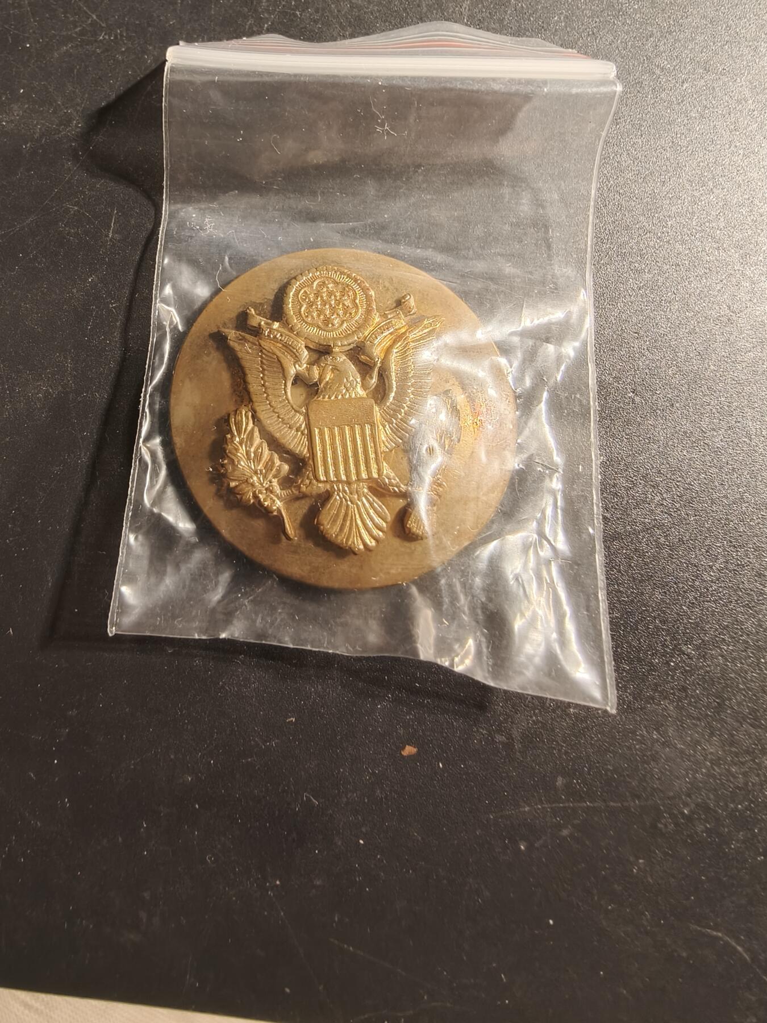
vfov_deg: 73.9
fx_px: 679
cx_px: 384
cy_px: 512
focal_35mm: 23
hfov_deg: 58.9
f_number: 2
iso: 160
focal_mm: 2.32
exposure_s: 1/62.1
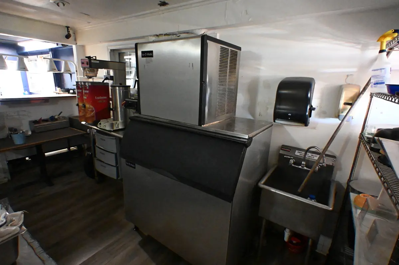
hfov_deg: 90.0
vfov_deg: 67.3
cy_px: 132
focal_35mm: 18
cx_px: 200
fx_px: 199
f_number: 3.5
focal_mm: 12
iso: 11400
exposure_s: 1/60
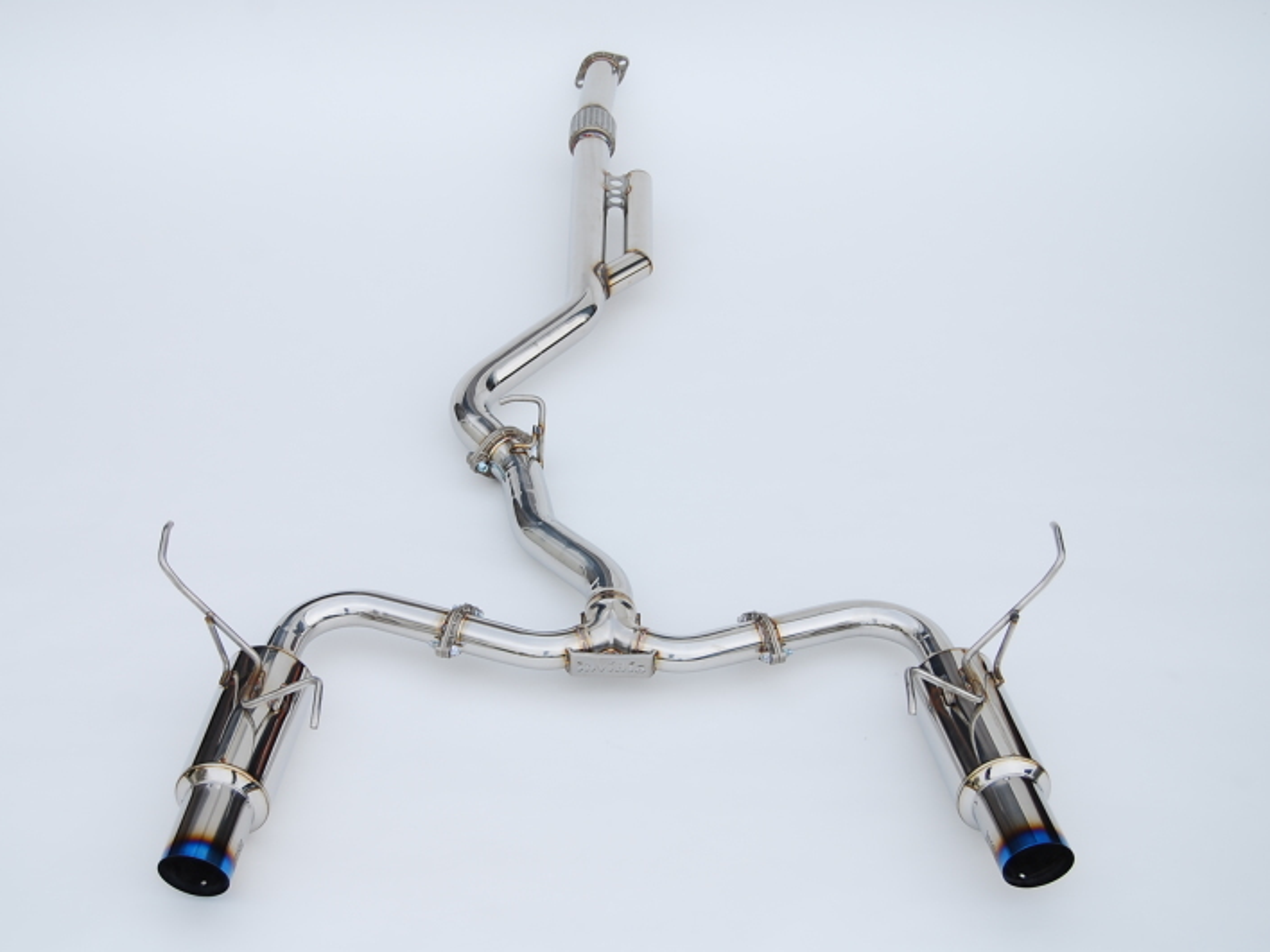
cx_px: 576
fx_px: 2275
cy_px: 479
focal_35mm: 62
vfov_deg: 23.7
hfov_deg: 31.2
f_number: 5.6
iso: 100
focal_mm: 38
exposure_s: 1/200
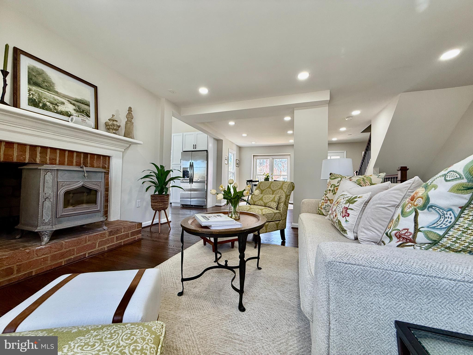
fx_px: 191
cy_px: 178
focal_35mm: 14
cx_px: 236
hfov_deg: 102.1
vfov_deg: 85.7
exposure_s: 1/120
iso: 100
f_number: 2.2
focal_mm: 2.22
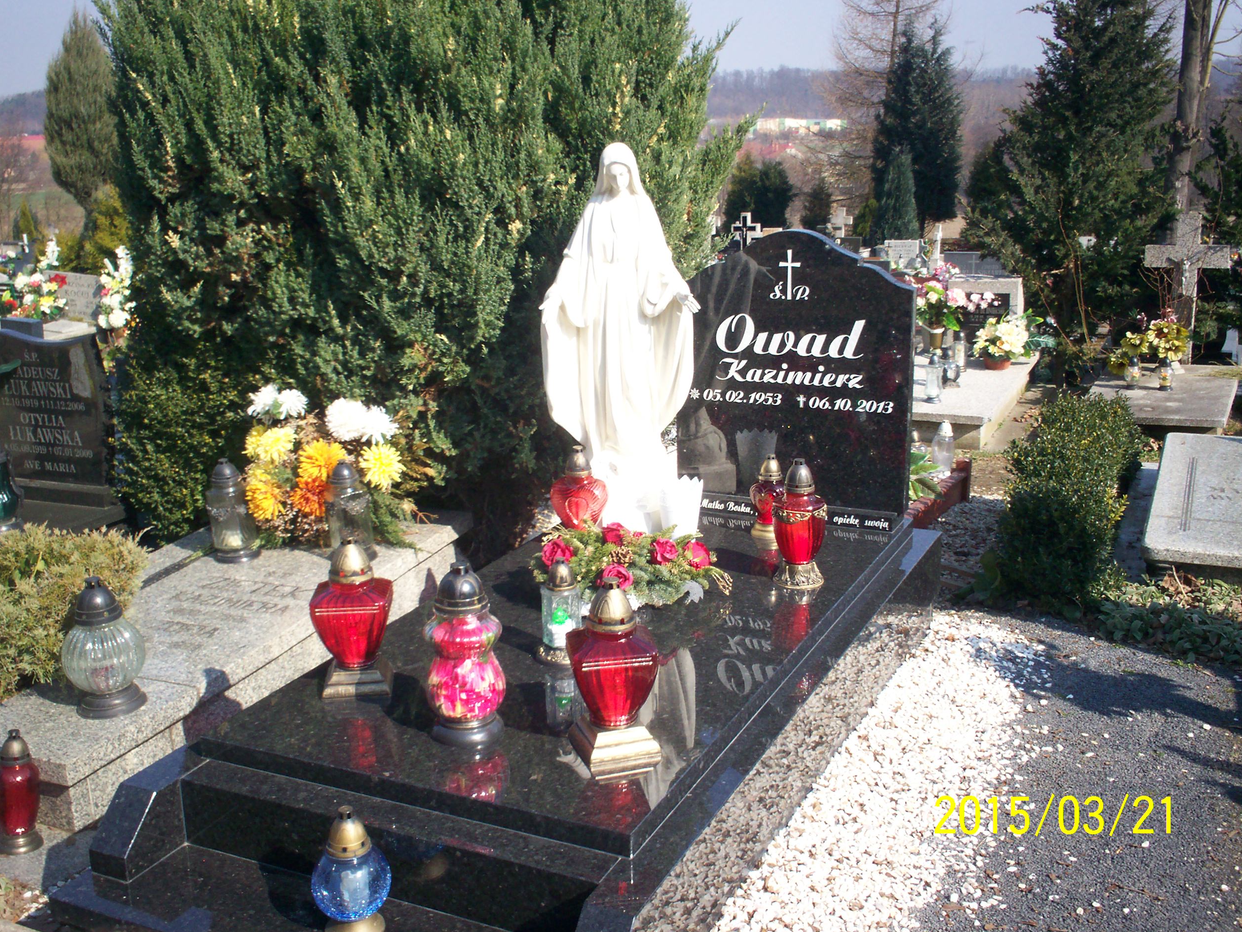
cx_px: 606
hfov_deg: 50.1
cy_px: 463
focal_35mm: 37
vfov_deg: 38.7
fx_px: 1328
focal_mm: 6
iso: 100
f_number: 4.5
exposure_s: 1/312
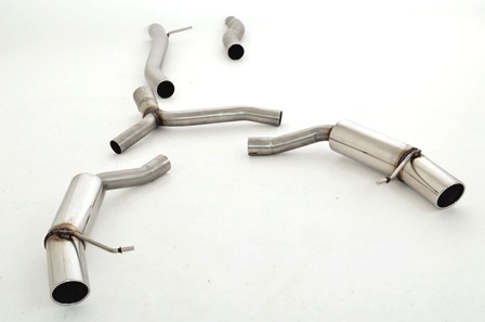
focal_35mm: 52
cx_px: 242
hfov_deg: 37.9
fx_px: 706
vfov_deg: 25.7
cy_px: 161
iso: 200
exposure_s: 1/200
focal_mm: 35
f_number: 10
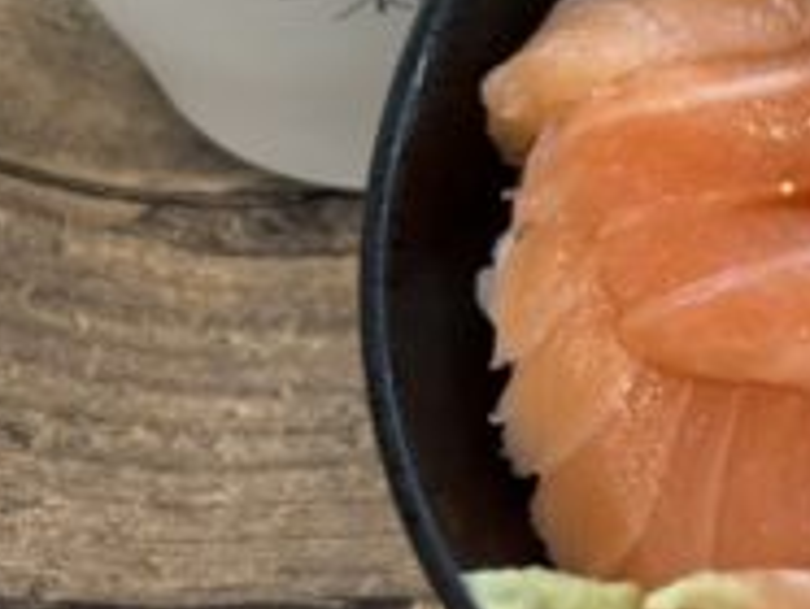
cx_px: 1951
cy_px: -178
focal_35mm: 143
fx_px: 3350
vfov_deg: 10.2
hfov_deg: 11.4
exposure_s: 1/143
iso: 32
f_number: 1.6
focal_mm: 5.96
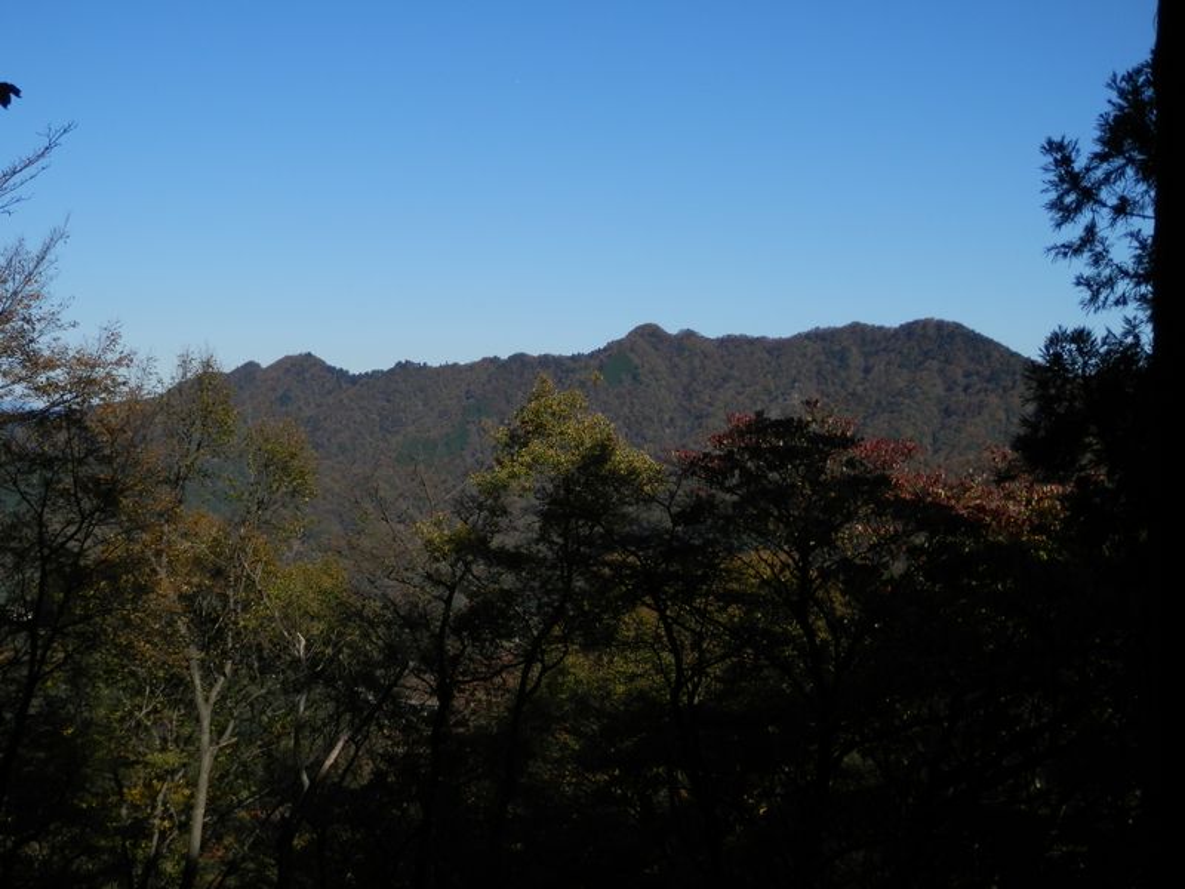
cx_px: 592
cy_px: 444
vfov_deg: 32.2
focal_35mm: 45
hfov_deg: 42.1
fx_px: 1540
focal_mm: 8
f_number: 10.8
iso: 80
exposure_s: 1/160
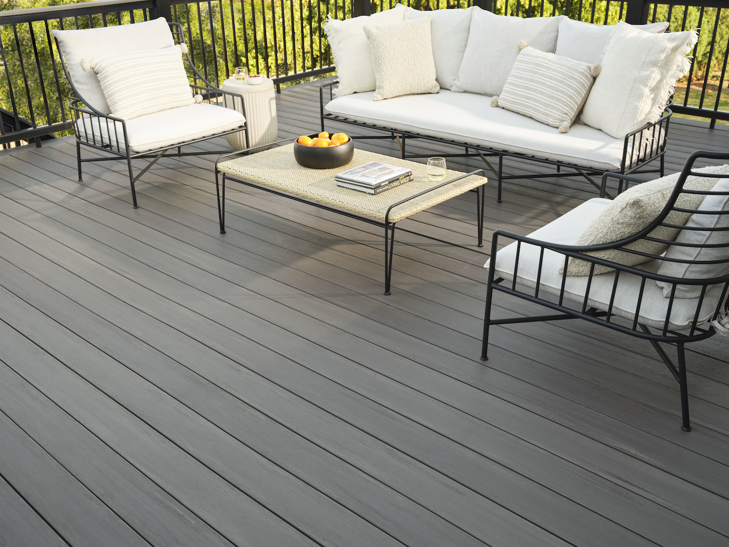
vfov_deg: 41.8
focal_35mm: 34
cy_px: 274
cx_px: 364
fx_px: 716
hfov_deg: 54.0
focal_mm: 43.3
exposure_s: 1/125
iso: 800
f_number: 11
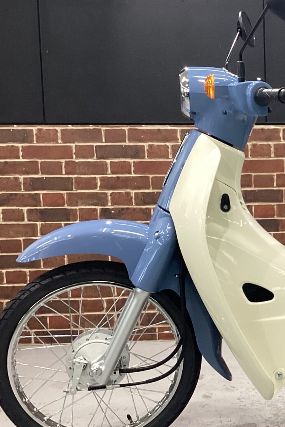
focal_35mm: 60
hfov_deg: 21.3
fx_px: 712
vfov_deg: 33.4
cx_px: 327
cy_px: 239
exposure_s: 1/60
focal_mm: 3.3
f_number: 2.4
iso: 200
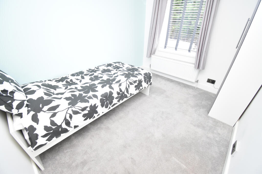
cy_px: 87
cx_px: 131
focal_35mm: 15
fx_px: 109
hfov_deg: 100.4
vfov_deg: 77.3
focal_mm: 10
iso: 900
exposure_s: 1/125
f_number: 4.5
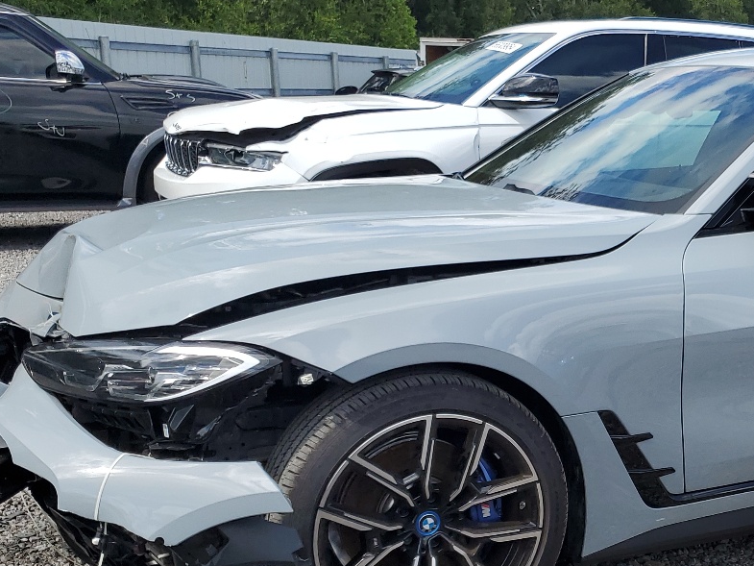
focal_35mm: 53
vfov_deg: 27.3
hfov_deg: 34.6
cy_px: 384
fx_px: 1155
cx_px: 645
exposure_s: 1/2500
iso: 50
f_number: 1.5
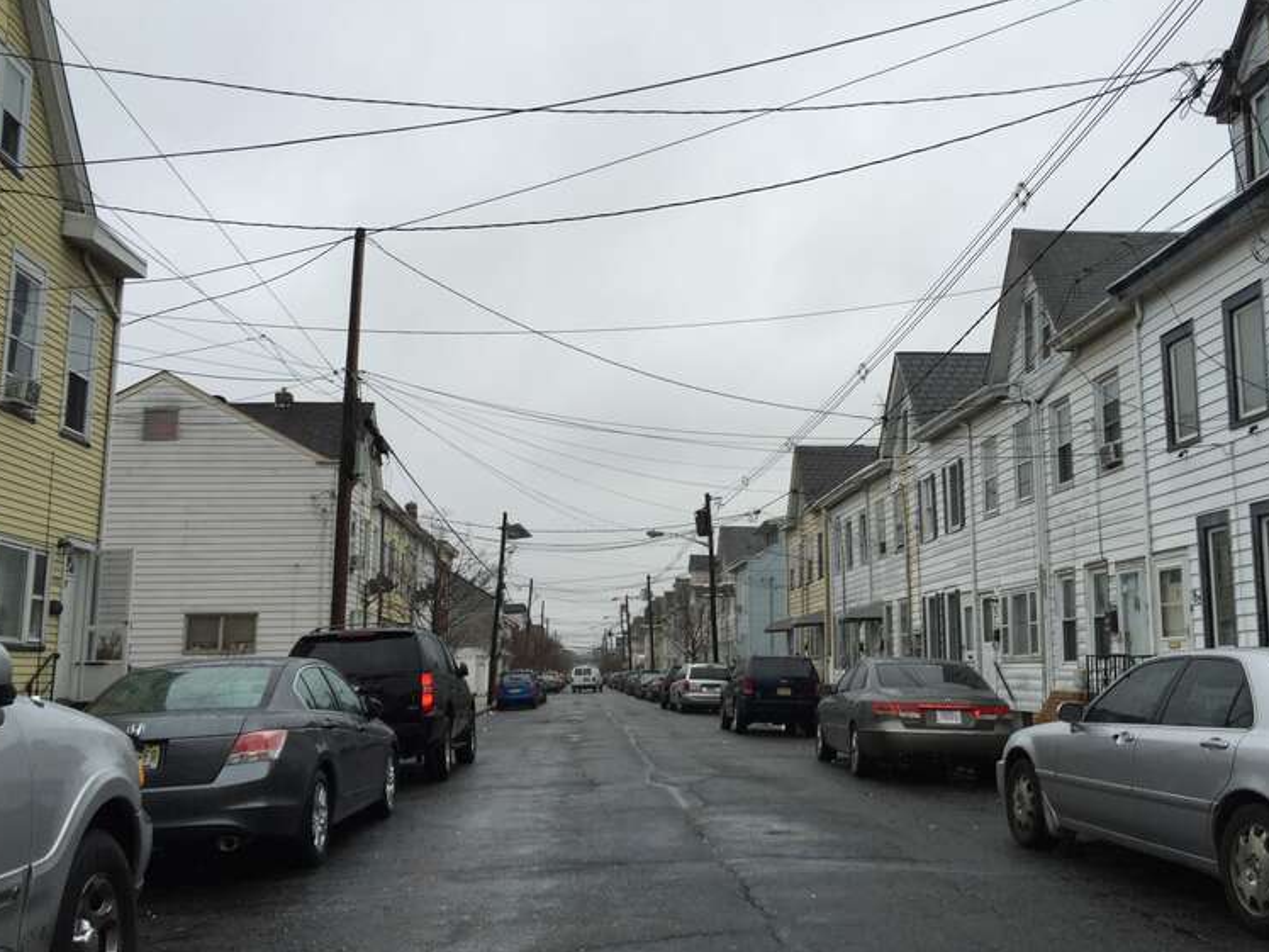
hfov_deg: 58.3
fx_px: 1136
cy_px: 499
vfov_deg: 45.4
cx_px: 655
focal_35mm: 31
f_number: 2.2
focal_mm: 4.15
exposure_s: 1/344
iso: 32
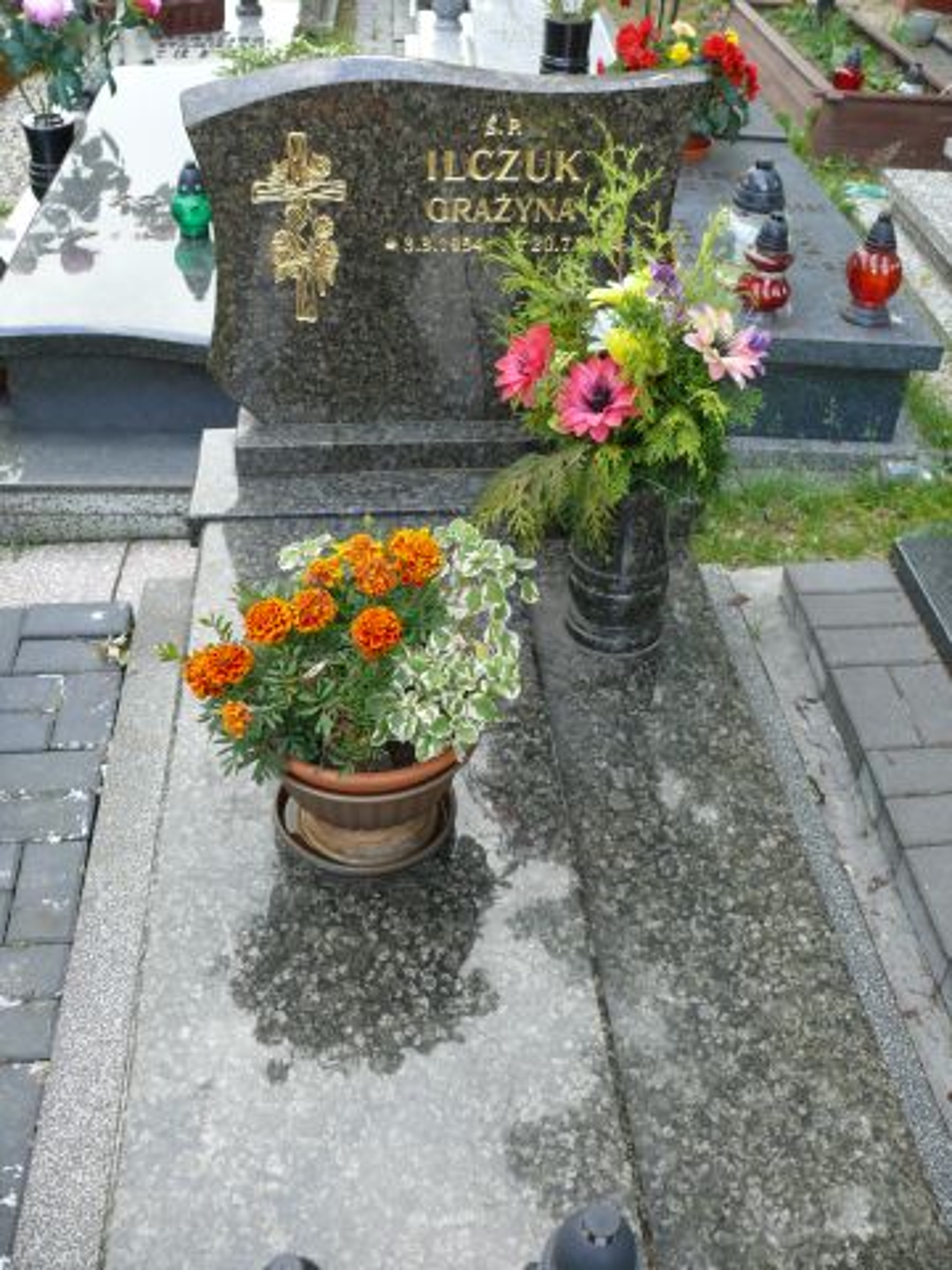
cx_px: 476
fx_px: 1283
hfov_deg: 40.7
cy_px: 635
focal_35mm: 35
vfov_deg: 52.6
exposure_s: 1/80
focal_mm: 7.4
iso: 100
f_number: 2.8
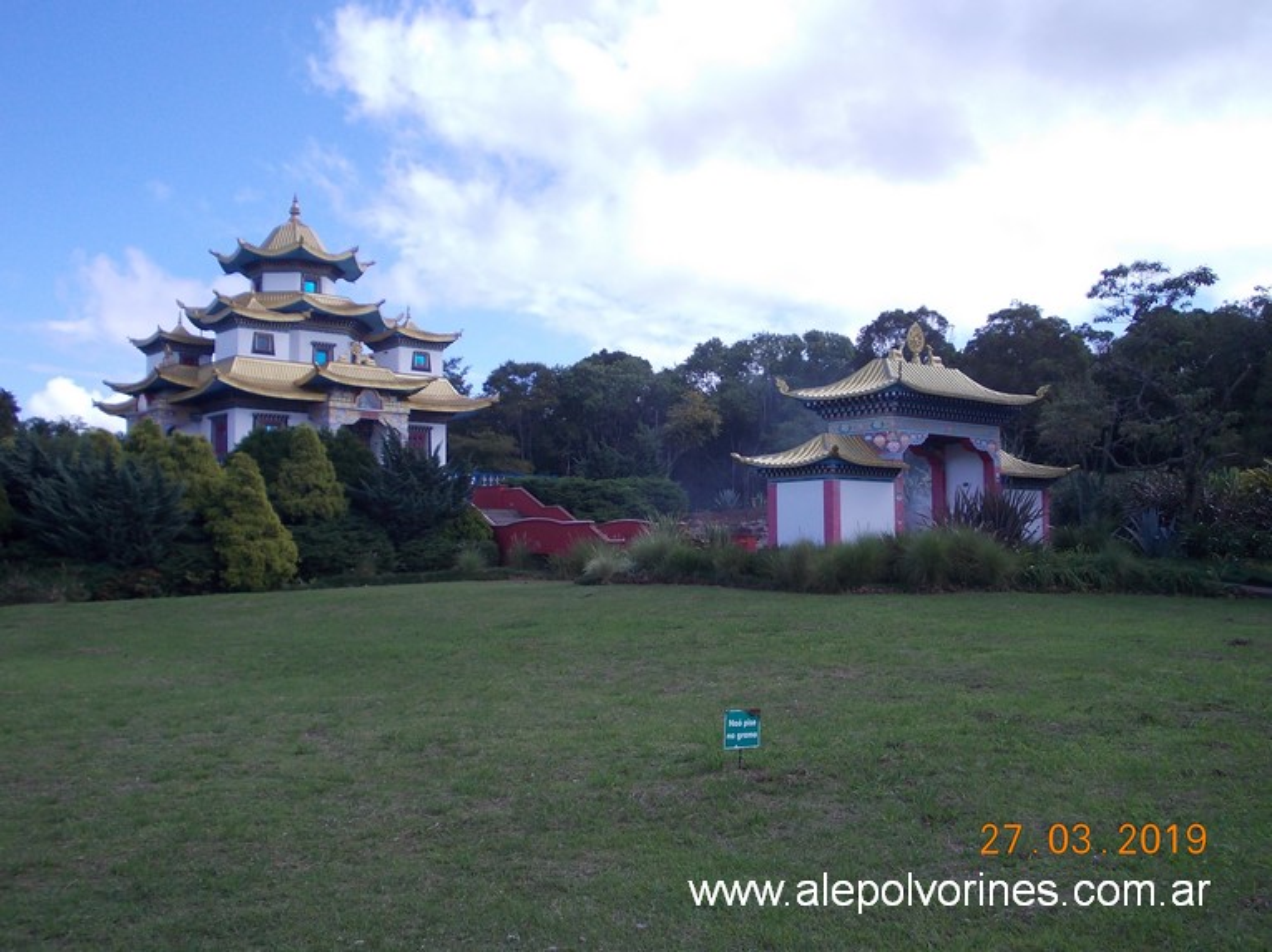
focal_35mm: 38
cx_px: 636
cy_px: 476
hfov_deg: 49.0
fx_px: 1396
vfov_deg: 37.7
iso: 80
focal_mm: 5.3
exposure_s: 1/200
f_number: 6.2
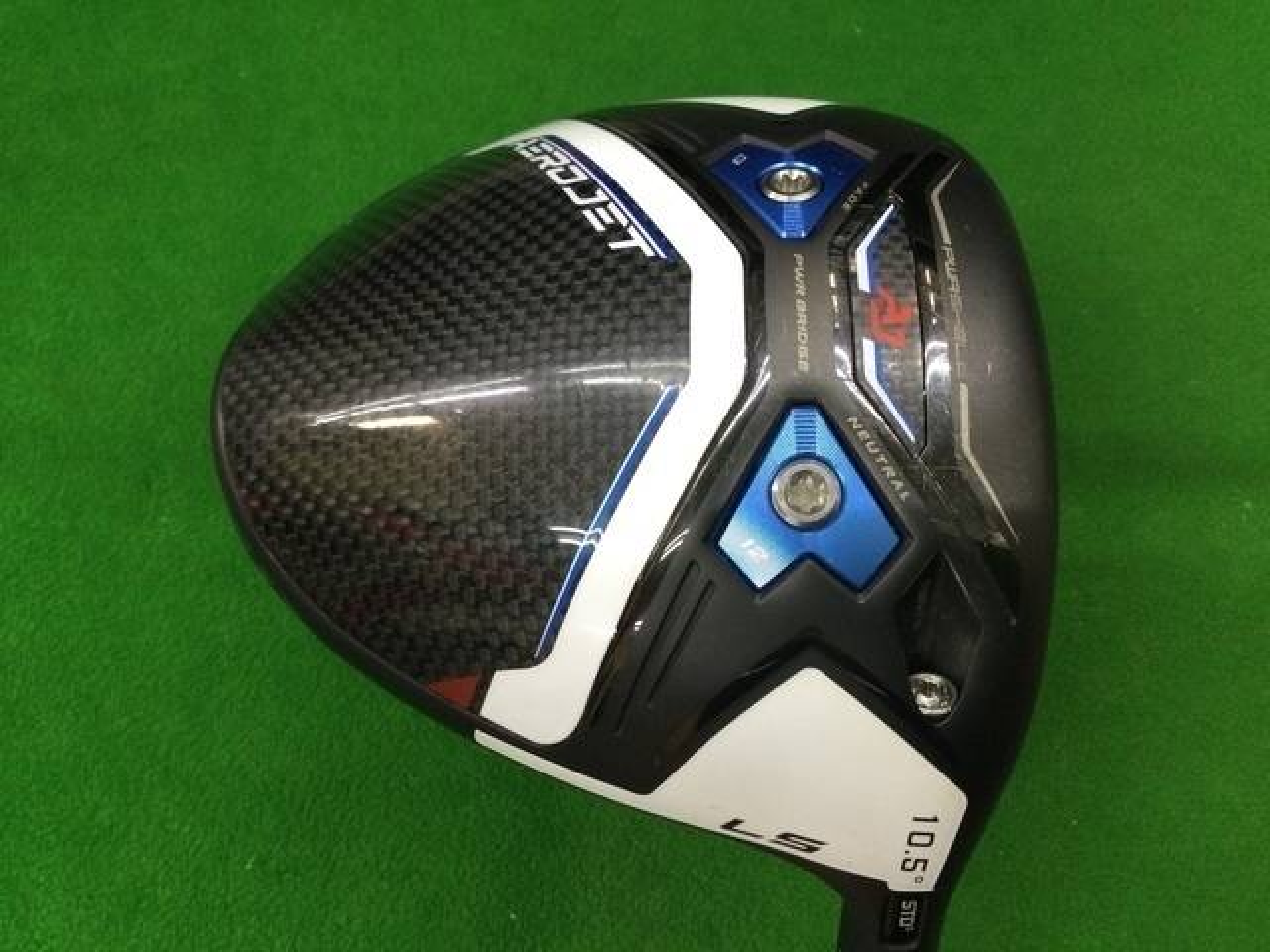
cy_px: 476
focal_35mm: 31
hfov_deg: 58.4
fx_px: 1137
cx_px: 635
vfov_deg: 45.4
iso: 80
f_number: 2.4
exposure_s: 1/30
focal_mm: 3.3
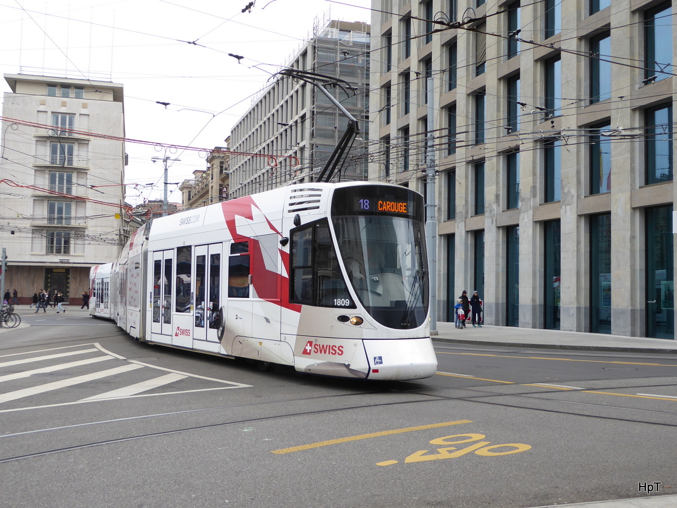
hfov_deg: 47.9
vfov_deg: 36.8
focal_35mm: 39
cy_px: 254
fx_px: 763
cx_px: 338
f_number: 3.7
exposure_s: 1/320
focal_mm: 6.7
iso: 80
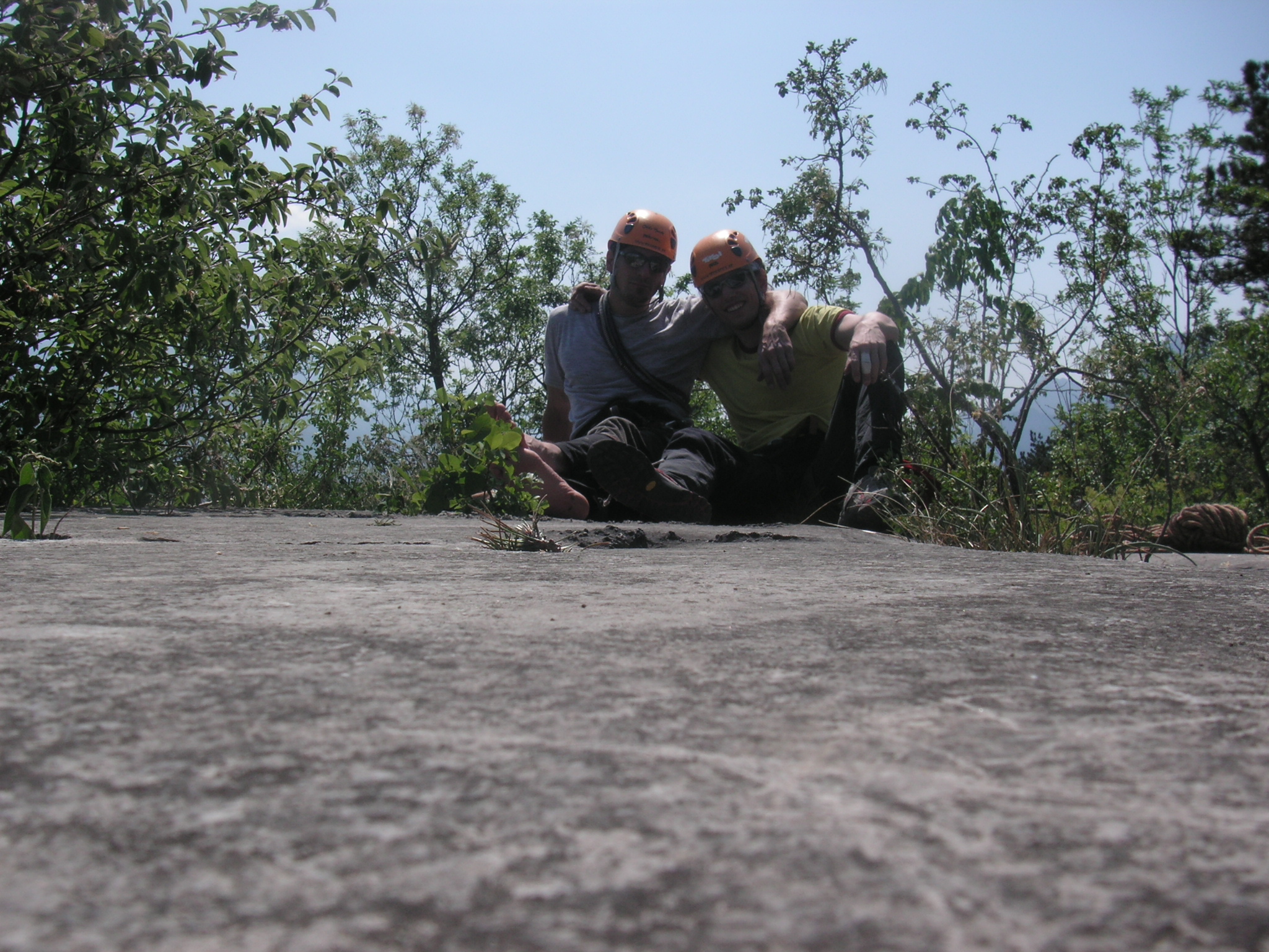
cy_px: 476
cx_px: 634
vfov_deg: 37.7
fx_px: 1393
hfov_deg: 49.0
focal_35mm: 38
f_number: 6.6
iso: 50
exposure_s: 1/350
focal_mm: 6.3
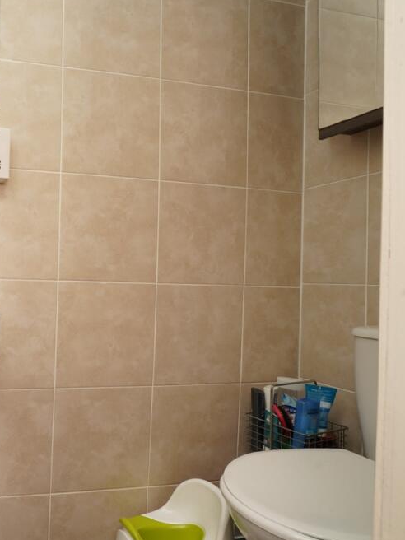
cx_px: -12
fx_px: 374
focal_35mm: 24
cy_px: 272
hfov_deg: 46.2
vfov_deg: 71.6
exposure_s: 1/25
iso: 640
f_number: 8
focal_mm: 16
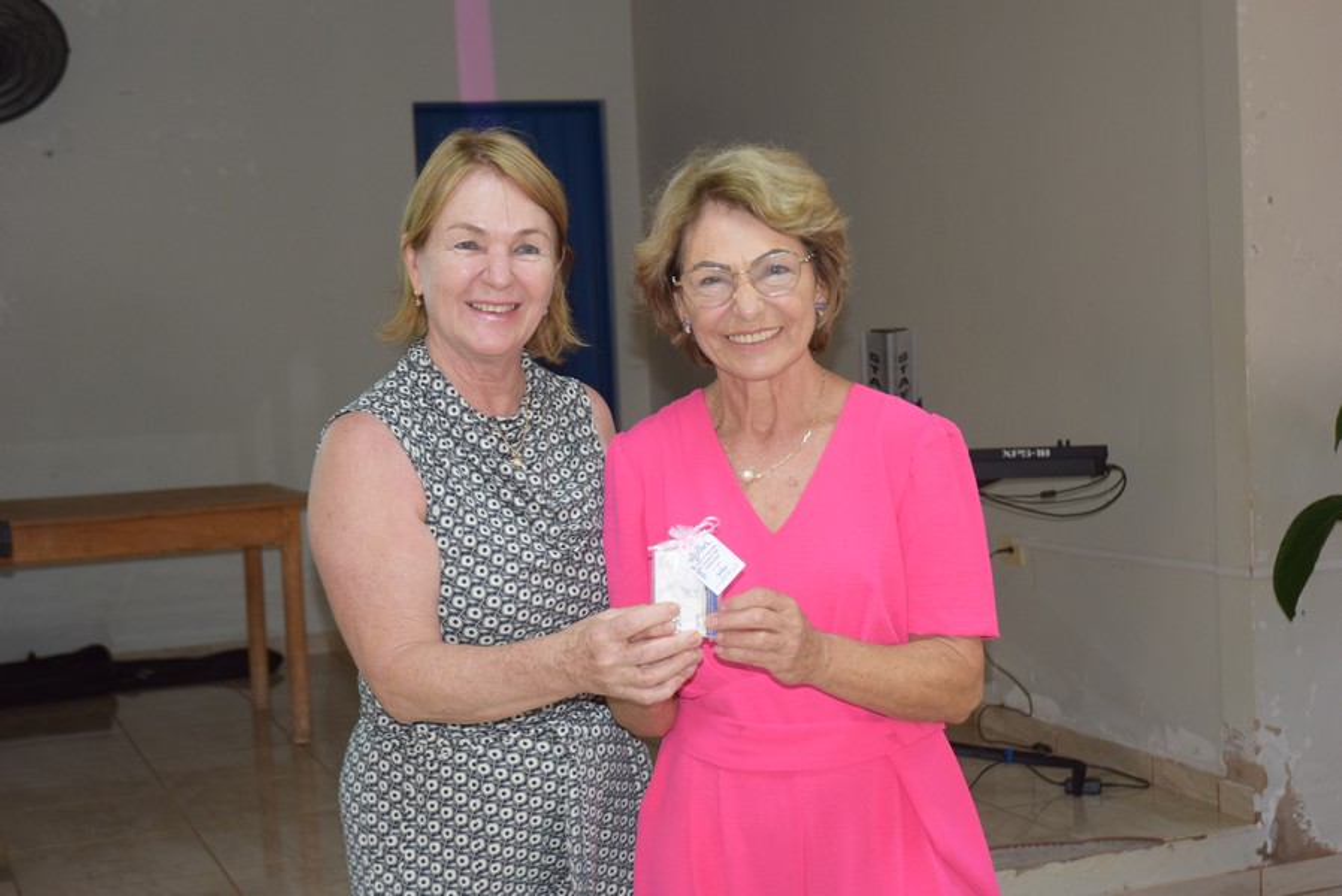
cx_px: 671
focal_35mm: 57
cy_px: 448
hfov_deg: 35.0
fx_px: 2126
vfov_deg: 23.8
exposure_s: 1/60
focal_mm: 38
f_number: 4.2
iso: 900
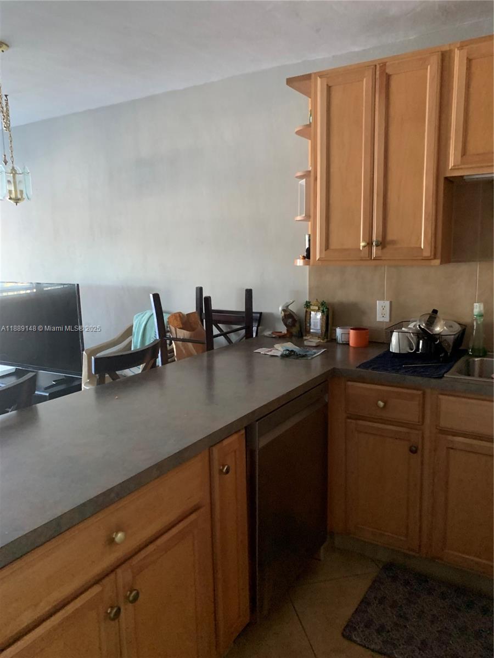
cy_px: 329
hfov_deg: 53.1
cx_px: 247
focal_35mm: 26
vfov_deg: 67.3
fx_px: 495
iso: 400
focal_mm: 4.25
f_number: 1.8
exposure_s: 1/36
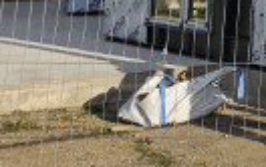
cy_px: -175
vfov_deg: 10.2
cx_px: 472
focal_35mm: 118
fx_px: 857
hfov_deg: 15.3
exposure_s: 1/902
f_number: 1.7
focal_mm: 6.3
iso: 10
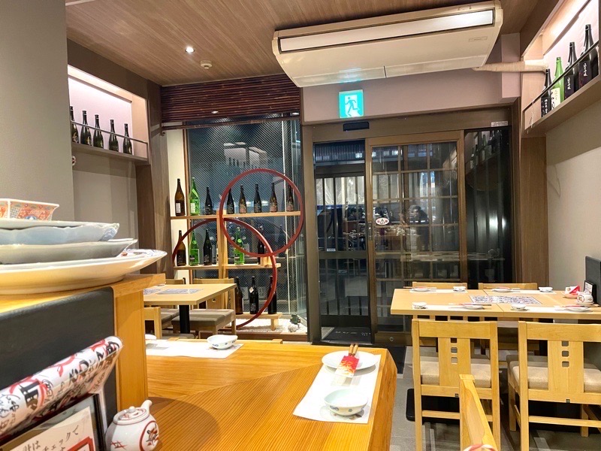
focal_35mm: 26
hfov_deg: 67.3
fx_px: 451
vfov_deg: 53.1
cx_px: 300
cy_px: 226
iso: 400
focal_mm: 4.2
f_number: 1.6
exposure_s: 1/60
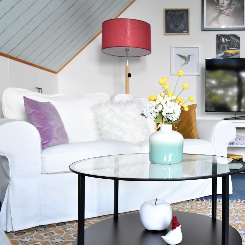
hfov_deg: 41.6
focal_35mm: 39
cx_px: 184
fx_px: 312
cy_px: 122
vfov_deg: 42.8
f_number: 6.3
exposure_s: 1/30
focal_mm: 30
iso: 3600
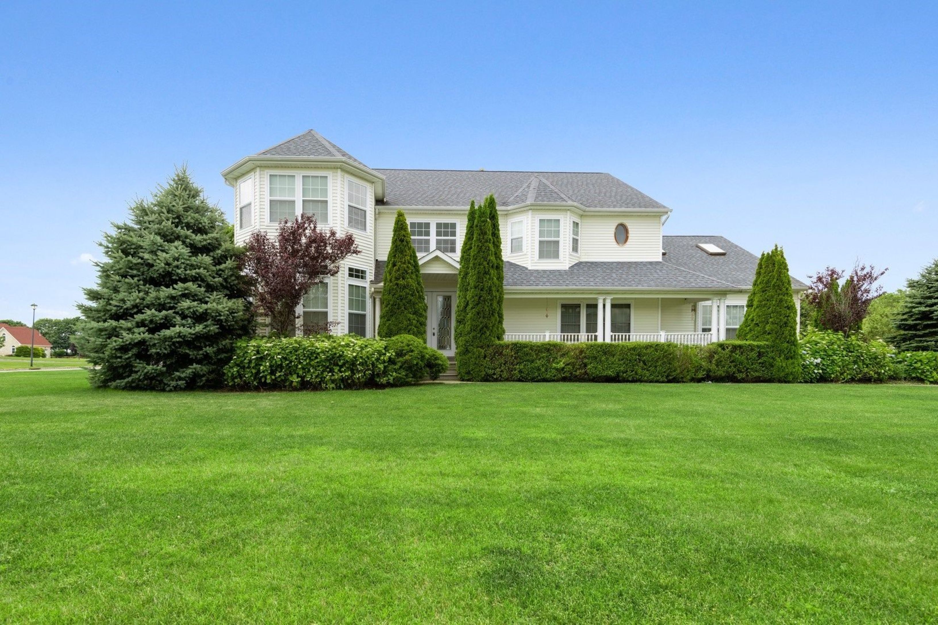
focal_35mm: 16
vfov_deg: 73.7
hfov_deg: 96.7
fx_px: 417
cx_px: 469
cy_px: 312
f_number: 11
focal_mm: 16
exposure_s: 1/320
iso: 200
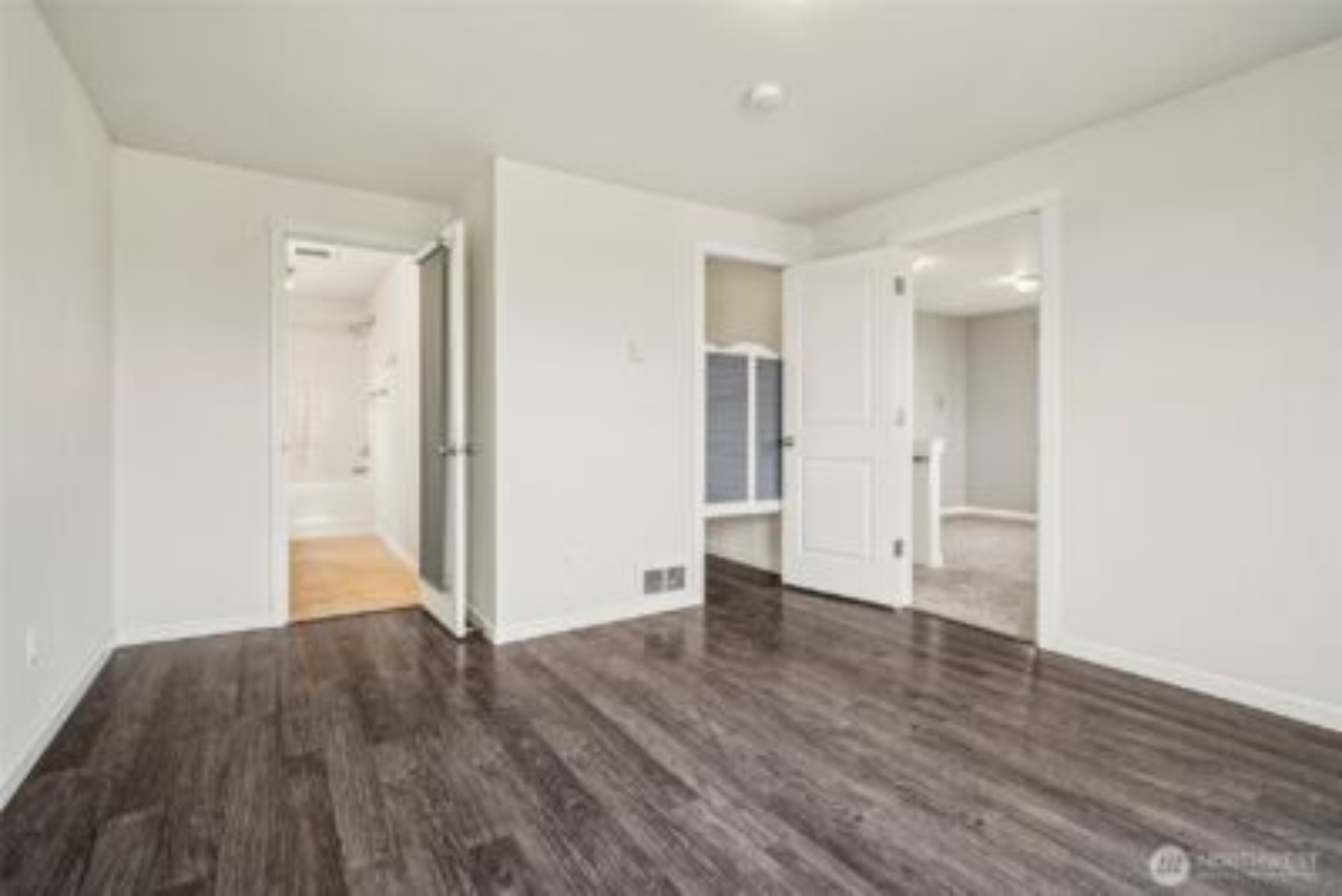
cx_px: 671
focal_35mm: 16
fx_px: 597
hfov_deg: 96.7
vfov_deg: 73.8
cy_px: 448
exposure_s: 1/50
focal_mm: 16
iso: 1600
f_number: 8
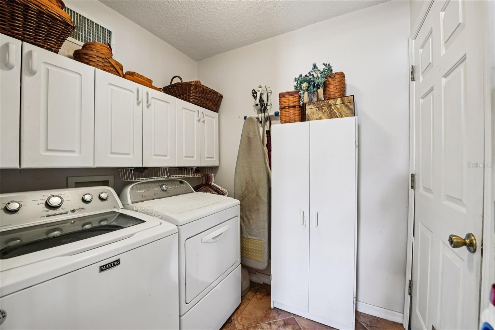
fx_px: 192
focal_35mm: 14
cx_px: 248
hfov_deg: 104.3
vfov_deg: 81.2
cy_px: 165
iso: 400
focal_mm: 14
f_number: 8
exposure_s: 1/5
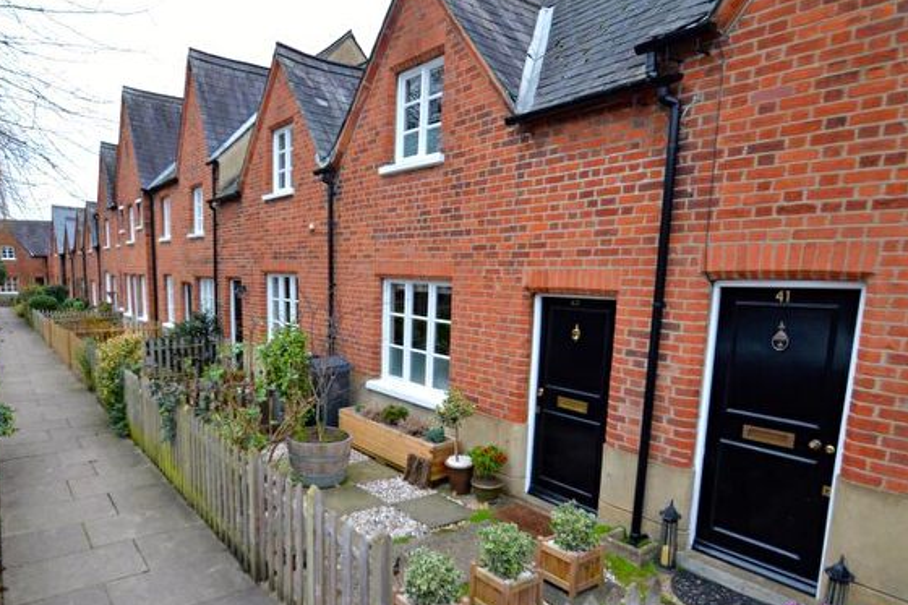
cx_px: 363
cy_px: 352
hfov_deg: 81.3
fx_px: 520
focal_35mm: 21
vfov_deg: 60.0
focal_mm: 11
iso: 400
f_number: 5.6
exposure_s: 1/125
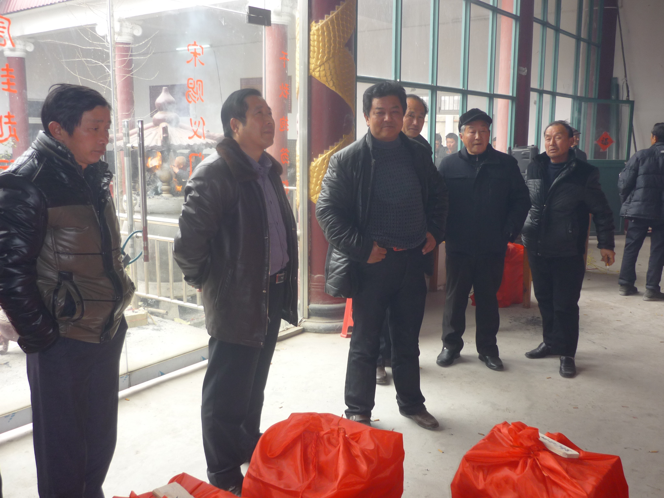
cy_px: 249
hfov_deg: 55.4
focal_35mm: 33
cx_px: 332
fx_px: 633
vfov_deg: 42.9
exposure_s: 1/80
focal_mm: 5.5
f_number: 2.8
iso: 100
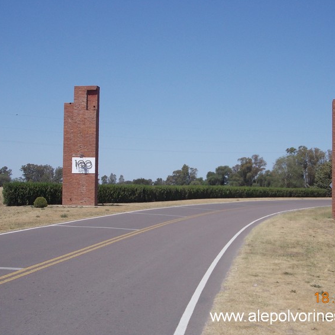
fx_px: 668
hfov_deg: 28.1
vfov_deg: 28.2
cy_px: 168
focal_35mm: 61
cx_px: 191
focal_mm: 7.2
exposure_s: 1/320
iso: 80
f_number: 7.2
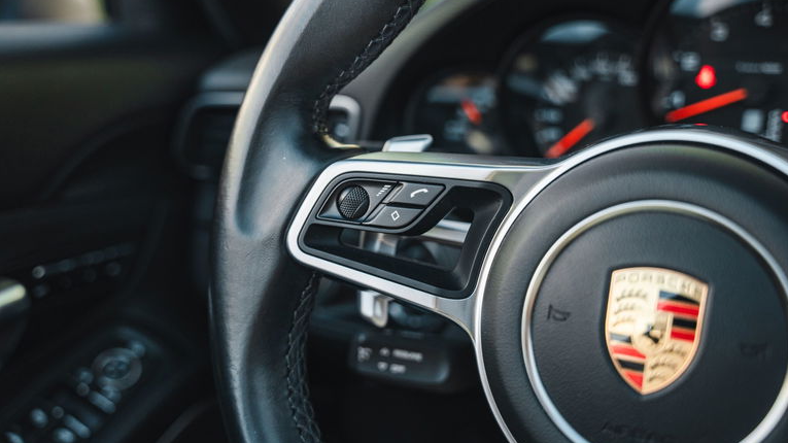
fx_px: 865
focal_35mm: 41
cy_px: 200
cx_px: 395
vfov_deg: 28.7
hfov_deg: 49.0
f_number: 2.8
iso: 400
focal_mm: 39.4
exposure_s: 1/320
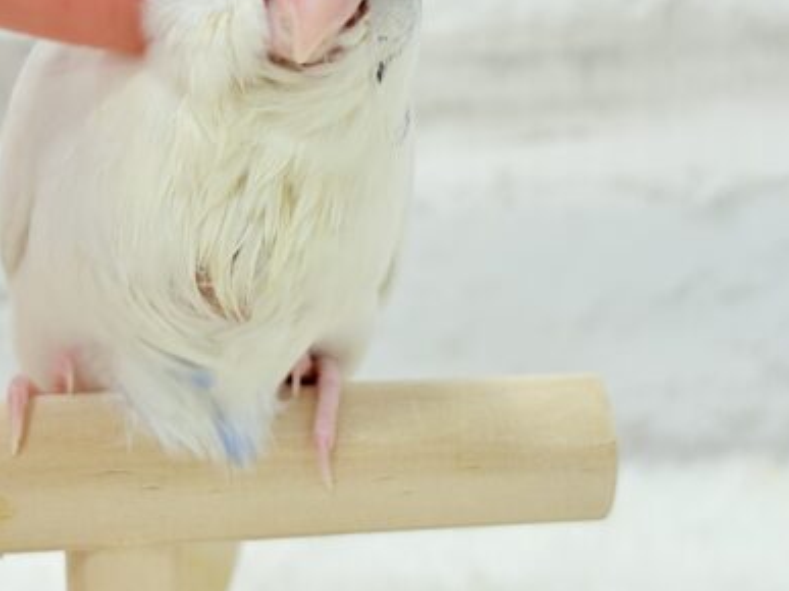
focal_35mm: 86
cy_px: 110
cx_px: 355
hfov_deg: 22.8
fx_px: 1960
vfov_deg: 17.0
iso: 40
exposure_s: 1/50
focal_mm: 5.96
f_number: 1.6
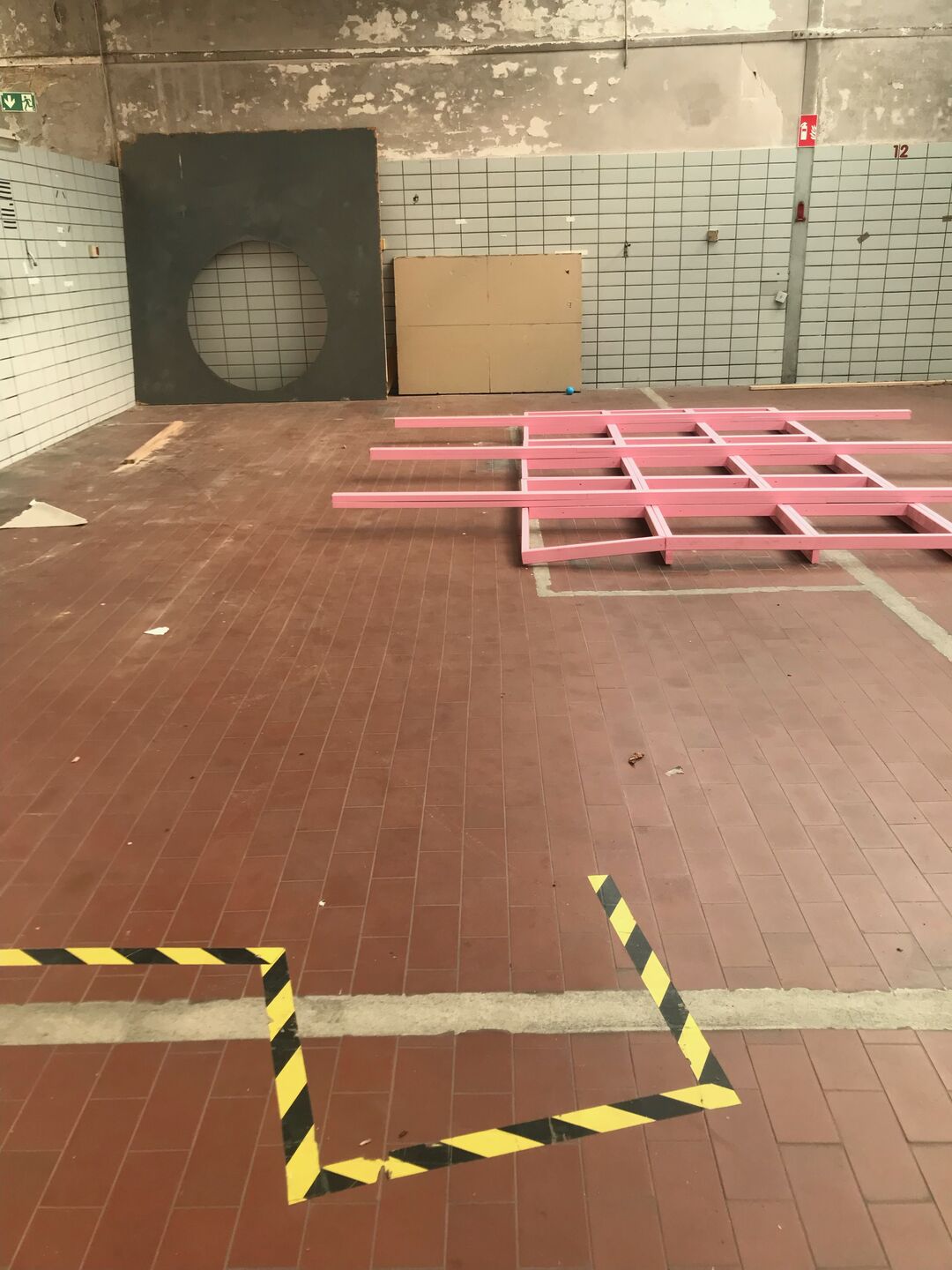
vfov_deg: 63.4
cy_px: 635
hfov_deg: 49.7
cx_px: 476
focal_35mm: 28
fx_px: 1027
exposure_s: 1/100
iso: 40
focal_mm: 3.99
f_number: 1.8
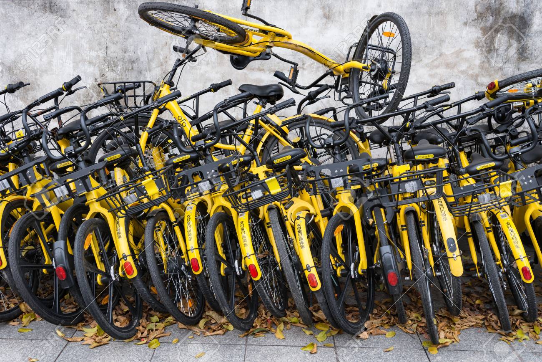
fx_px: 527
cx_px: 271
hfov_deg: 54.4
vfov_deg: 37.9
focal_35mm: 35
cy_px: 181
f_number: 7.1
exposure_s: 1/200
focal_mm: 35
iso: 400
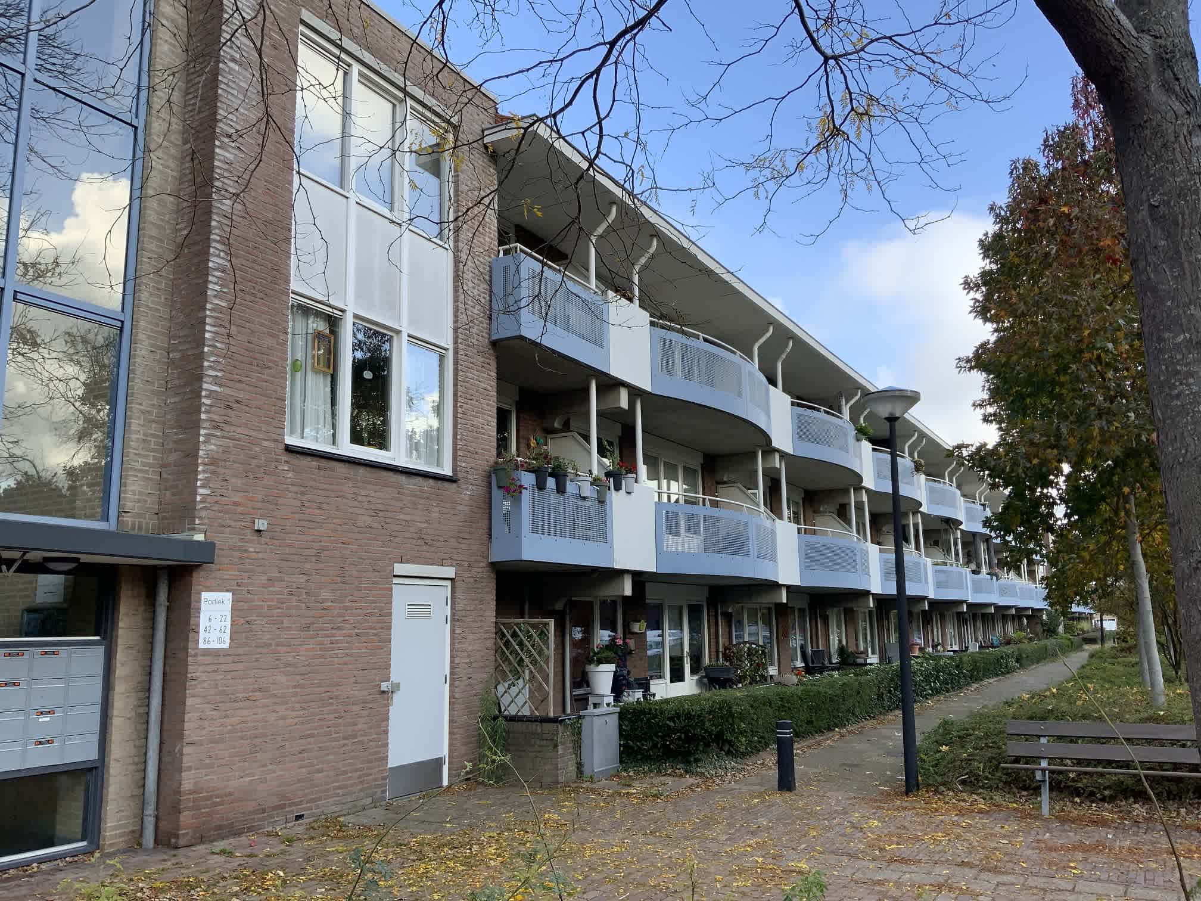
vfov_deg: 48.2
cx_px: 600
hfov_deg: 61.7
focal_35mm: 29
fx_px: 1006
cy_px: 450
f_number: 1.8
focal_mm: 3
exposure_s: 1/442
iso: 16
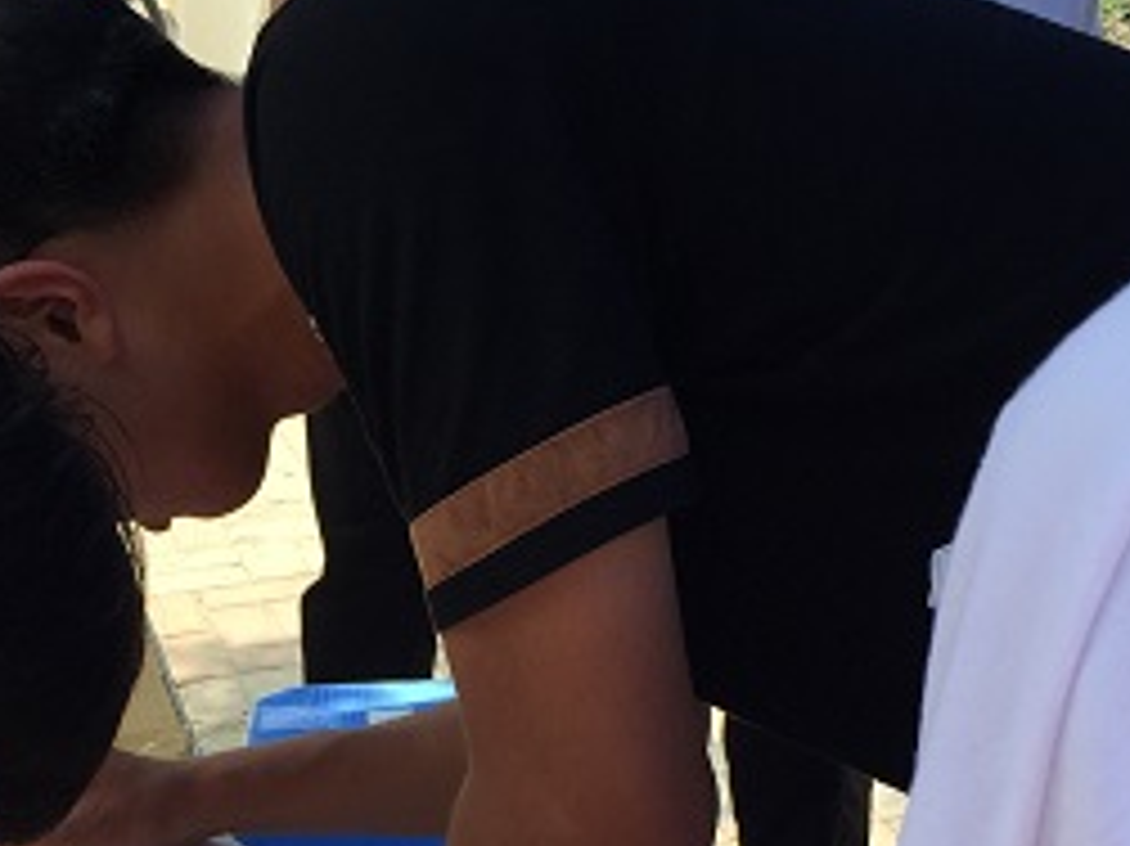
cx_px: 329
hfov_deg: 26.1
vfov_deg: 19.4
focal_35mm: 74
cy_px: 810
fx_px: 2414
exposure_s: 1/494
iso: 32
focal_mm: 4.15
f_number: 2.2
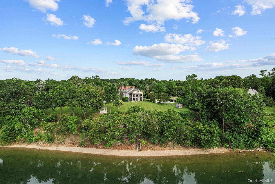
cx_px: 138
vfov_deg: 57.2
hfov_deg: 78.6
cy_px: 92
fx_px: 168
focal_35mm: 22
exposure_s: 1/200
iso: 200
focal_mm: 8.38
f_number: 2.8
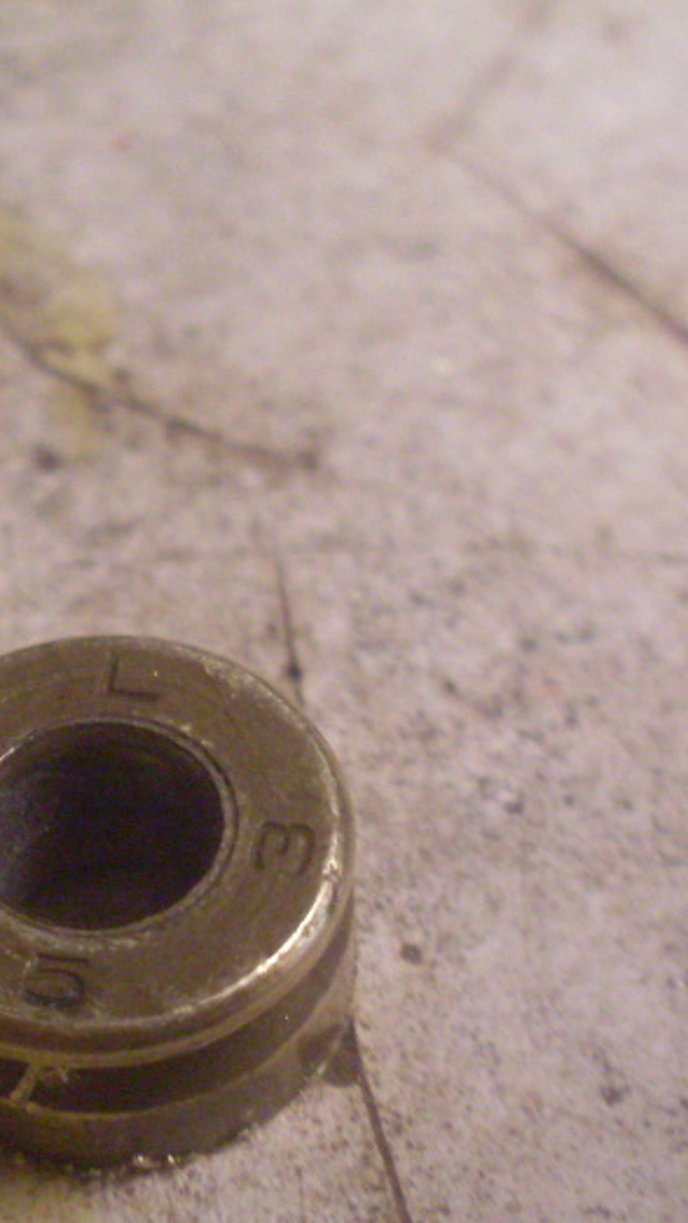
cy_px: 896
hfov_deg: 14.9
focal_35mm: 81
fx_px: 2628
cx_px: 176
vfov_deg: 25.9
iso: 200
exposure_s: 1/20
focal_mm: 6.3
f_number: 2.8
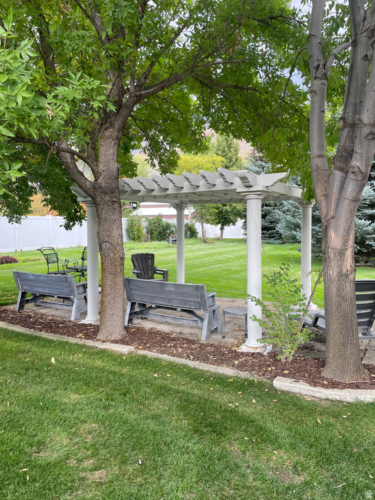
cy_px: 250
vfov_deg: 67.3
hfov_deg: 53.1
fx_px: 376
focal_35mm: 26
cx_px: 188
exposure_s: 1/231
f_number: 1.6
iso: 32
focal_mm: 4.2
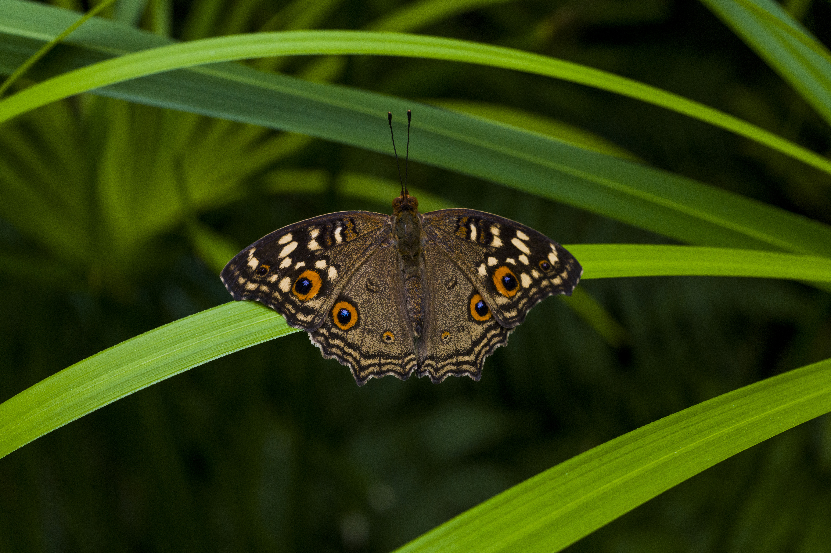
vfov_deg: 24.6
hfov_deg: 36.3
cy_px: 276
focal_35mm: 55
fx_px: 1269
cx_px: 416
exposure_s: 1/250
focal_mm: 55
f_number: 3.5
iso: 2500
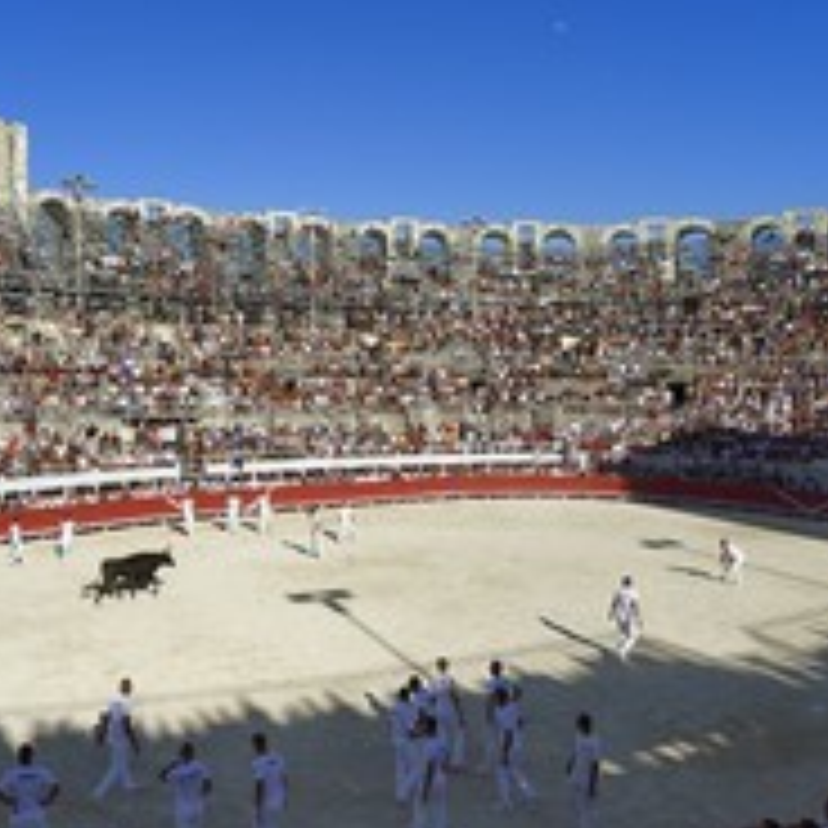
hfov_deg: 48.7
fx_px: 893
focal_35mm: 33
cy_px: 405
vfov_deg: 49.7
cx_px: 261
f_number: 11
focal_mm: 17
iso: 400
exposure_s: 1/1250
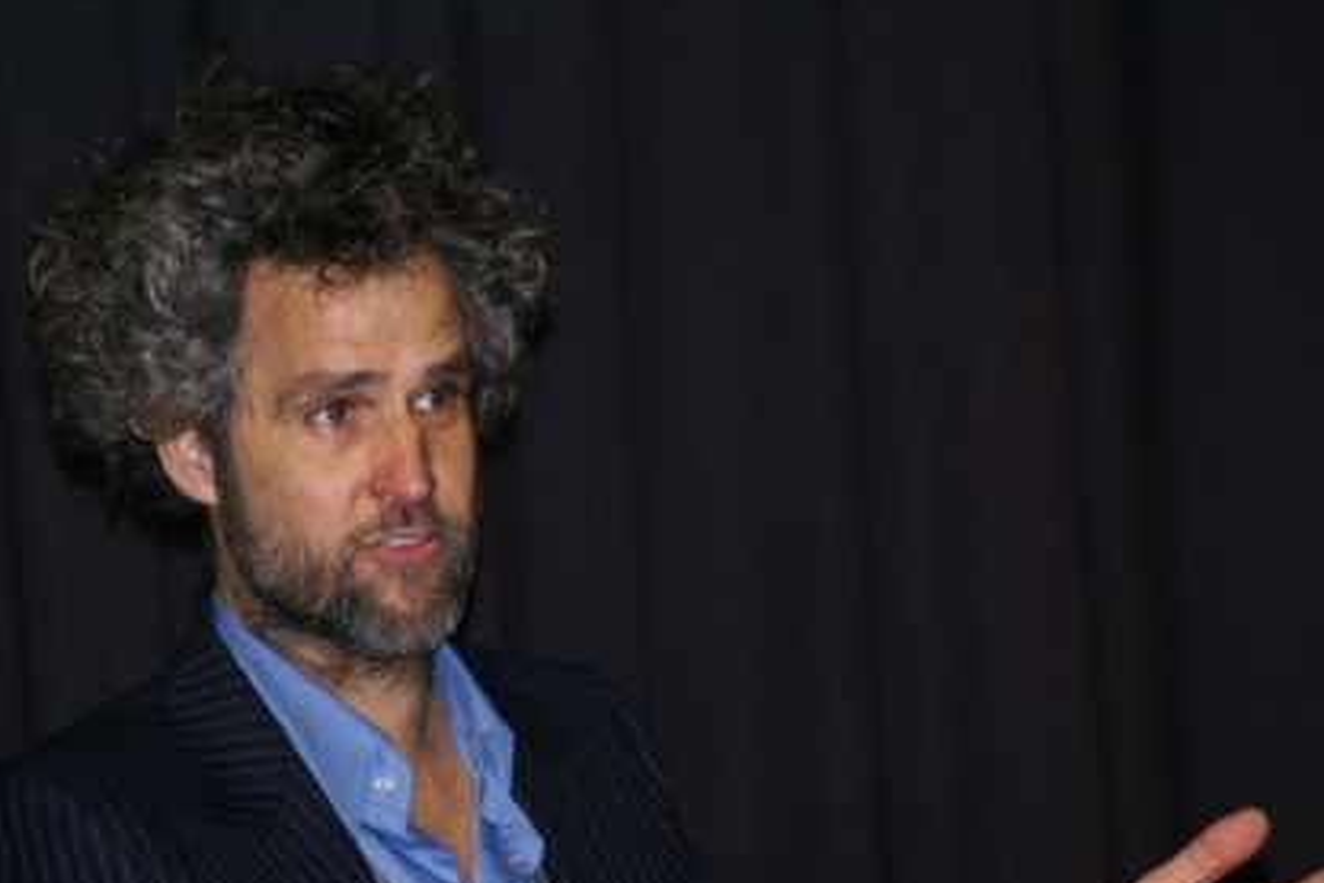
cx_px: 662
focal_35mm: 260
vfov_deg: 5.3
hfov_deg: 7.9
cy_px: 464
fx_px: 9561
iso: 400
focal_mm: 160
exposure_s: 1/125
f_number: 4.5
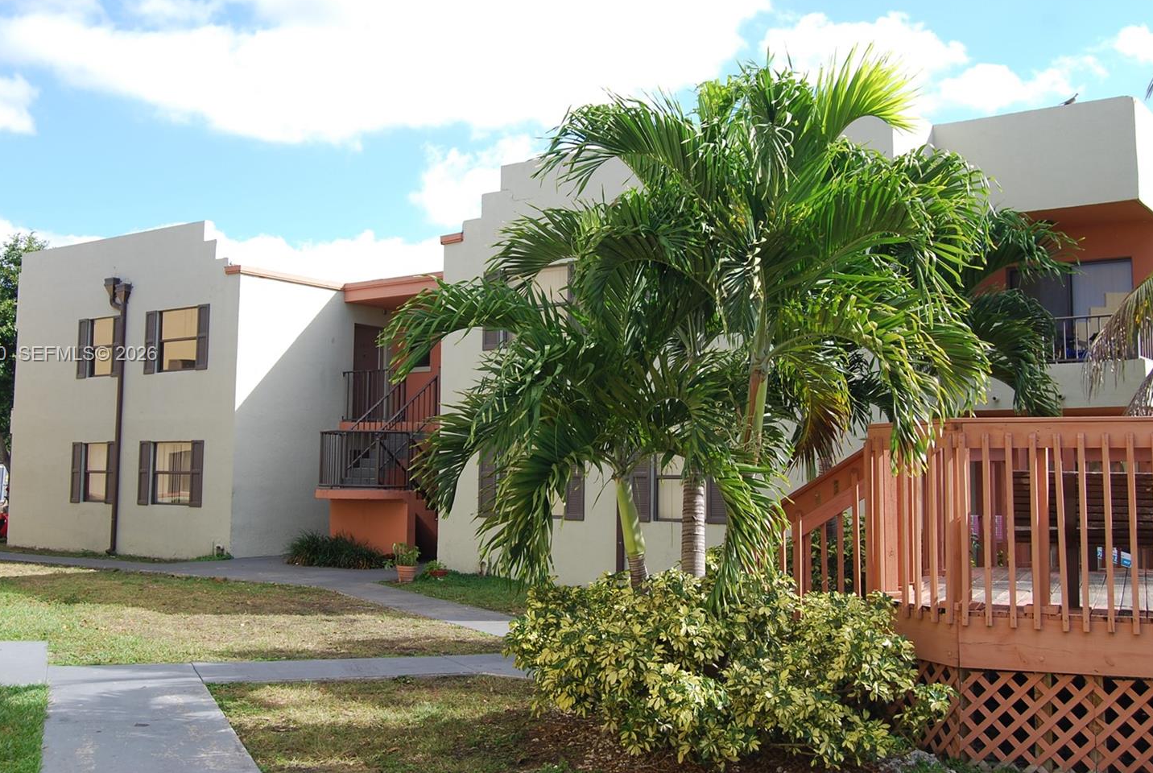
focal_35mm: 39
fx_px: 1237
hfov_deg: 50.0
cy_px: 355
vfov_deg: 34.7
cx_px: 551
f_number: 6.3
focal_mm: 23
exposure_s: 1/160
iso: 100
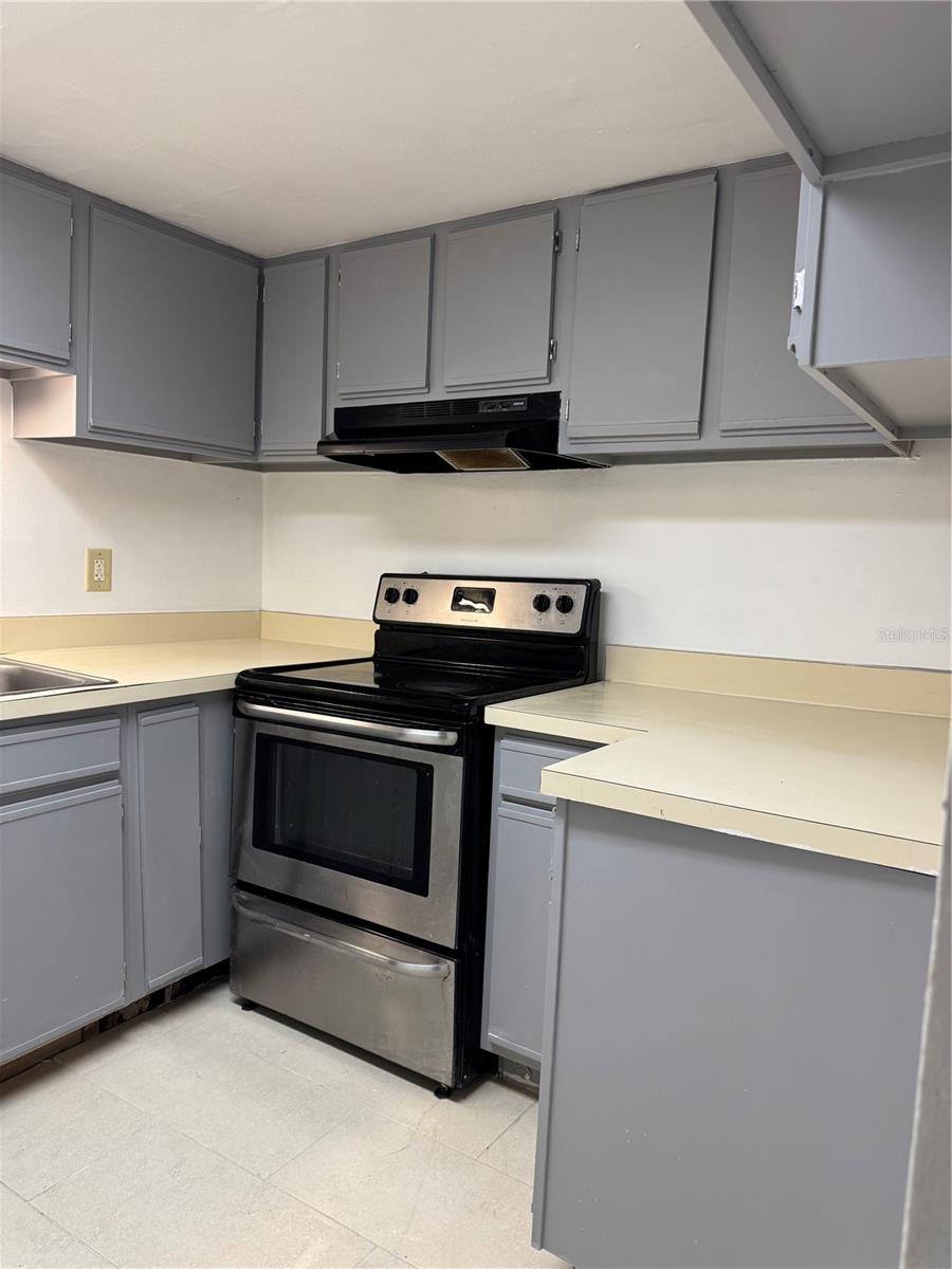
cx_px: 476
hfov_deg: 56.8
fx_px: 880
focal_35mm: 24
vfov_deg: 71.6
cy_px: 634
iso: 125
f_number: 1.78
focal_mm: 6.76
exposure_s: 1/60
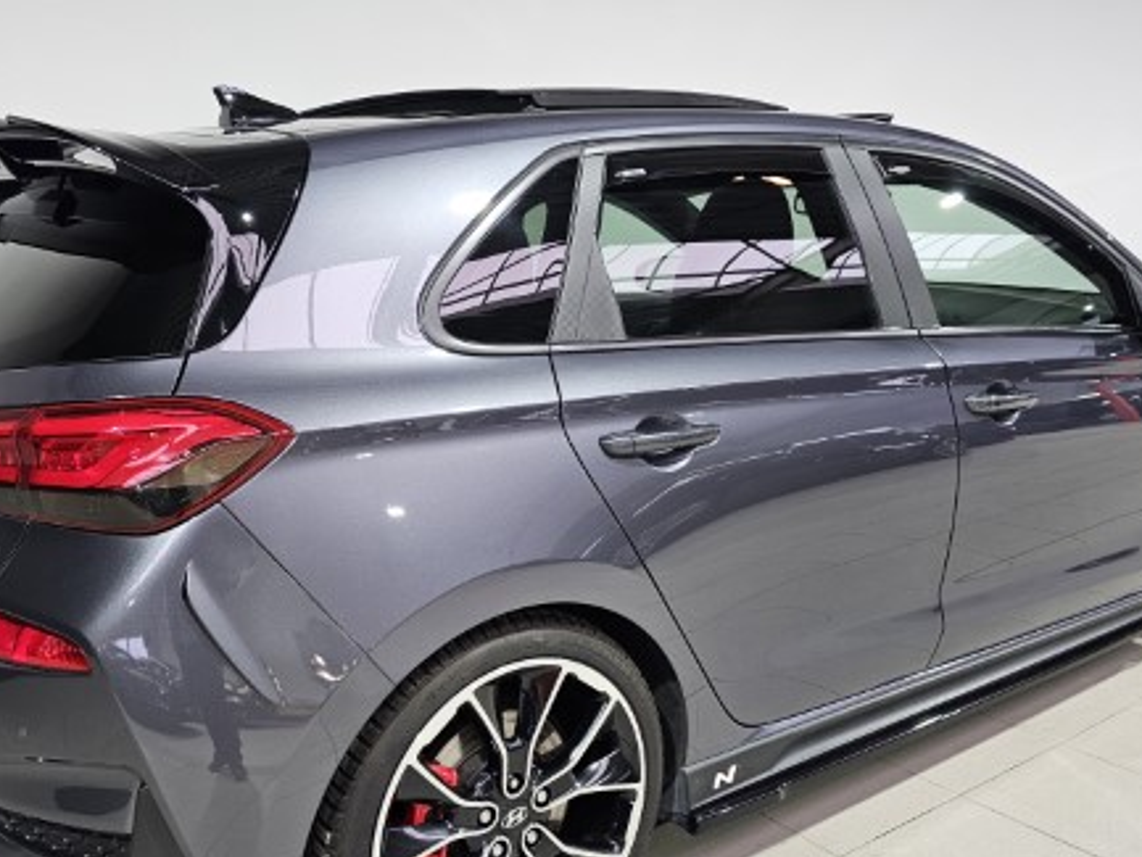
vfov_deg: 41.6
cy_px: 525
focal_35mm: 34
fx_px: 1122
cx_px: 549
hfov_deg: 53.9
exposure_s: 1/100
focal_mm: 6.3
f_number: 1.7
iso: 160
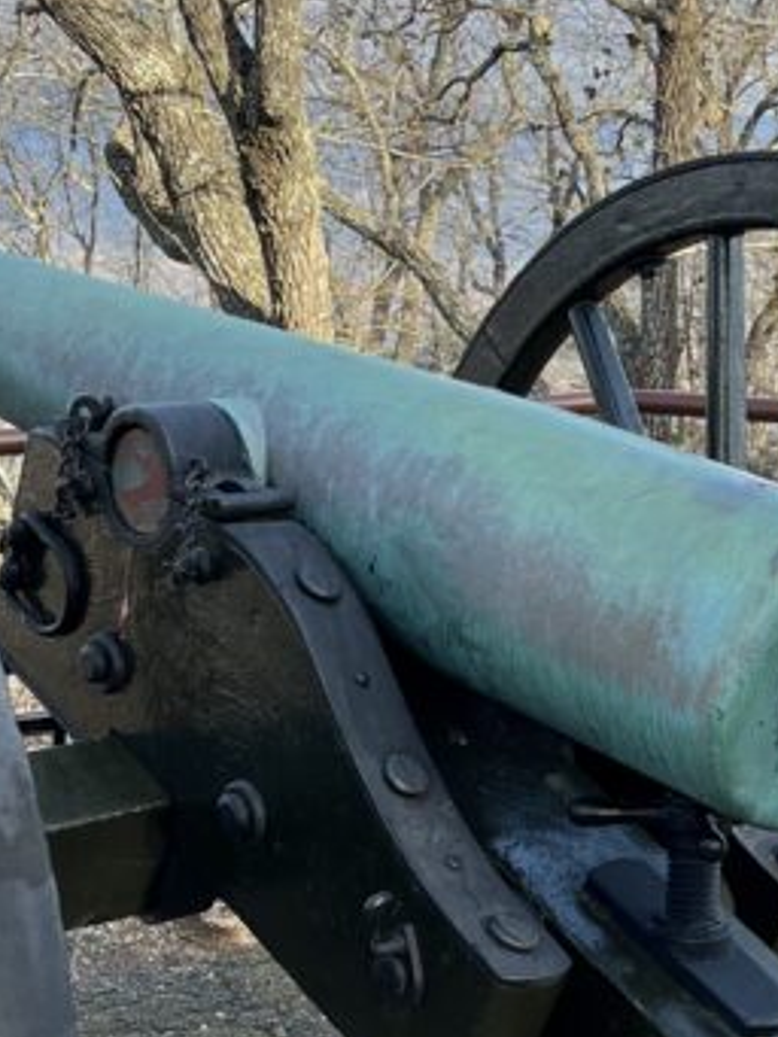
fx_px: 2336
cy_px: 745
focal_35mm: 78
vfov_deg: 24.8
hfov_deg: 18.9
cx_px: 429
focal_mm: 5.7
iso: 50
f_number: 1.5
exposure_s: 1/650
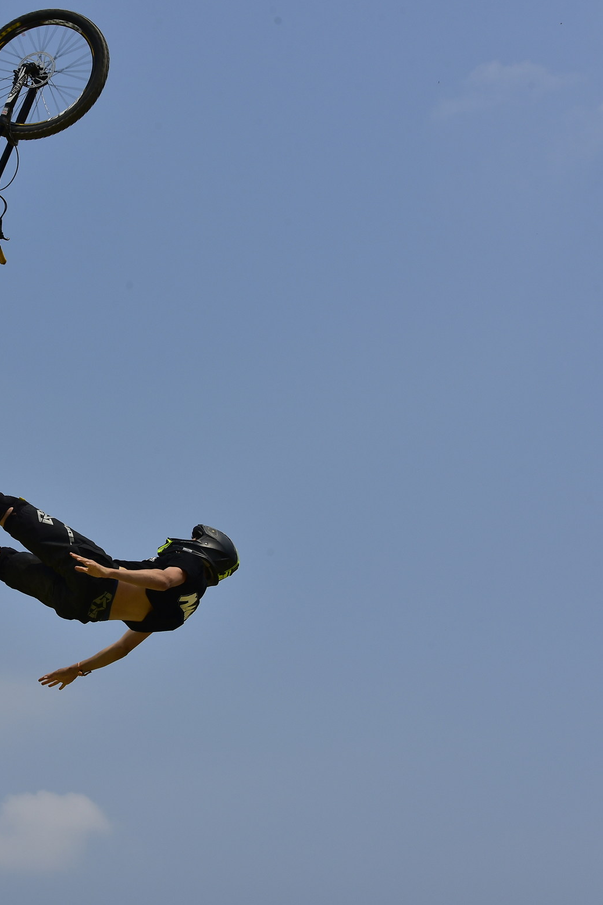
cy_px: 446
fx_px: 2714
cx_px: 45
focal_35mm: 108
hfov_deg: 12.6
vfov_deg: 18.9
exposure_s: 1/640
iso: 320
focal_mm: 70
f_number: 14
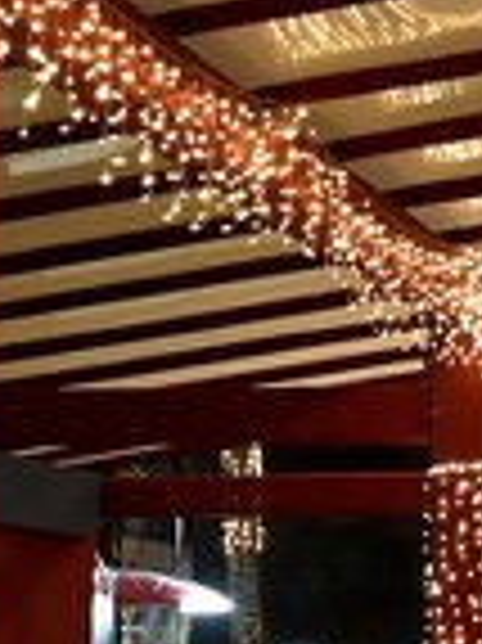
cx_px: 851
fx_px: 3774
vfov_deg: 9.7
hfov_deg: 7.1
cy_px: 14
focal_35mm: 203
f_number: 3.2
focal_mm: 30
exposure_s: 1/60
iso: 2500
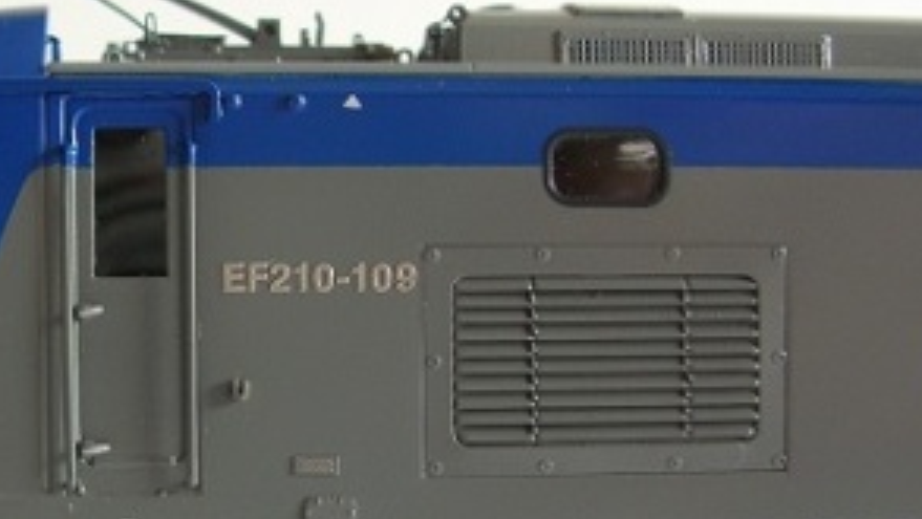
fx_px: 1590
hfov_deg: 31.5
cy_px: 311
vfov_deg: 18.5
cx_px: 176
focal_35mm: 65
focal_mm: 5.8
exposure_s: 1/24.8
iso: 50
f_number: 2.8
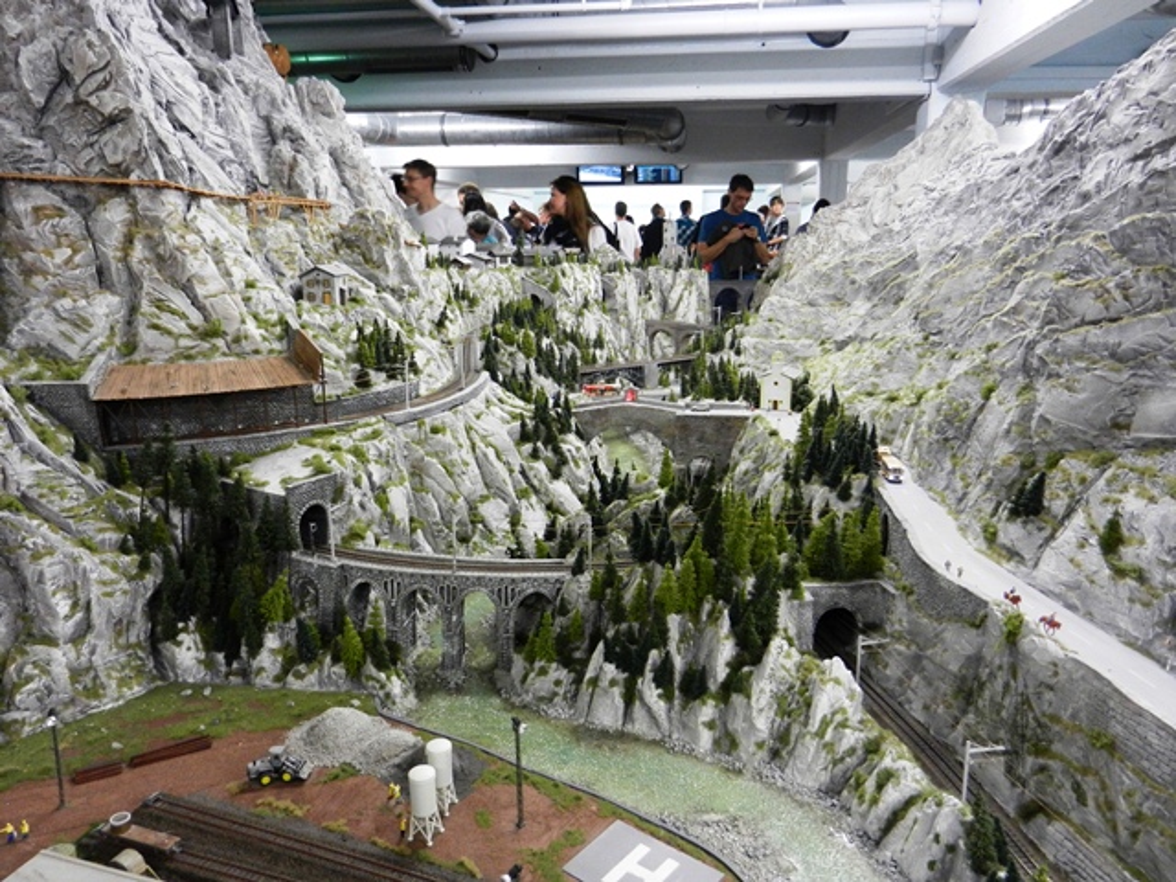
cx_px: 588
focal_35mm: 25
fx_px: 849
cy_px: 441
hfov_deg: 69.4
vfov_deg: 54.9
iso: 400
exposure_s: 1/25
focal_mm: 4.5
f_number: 3.5
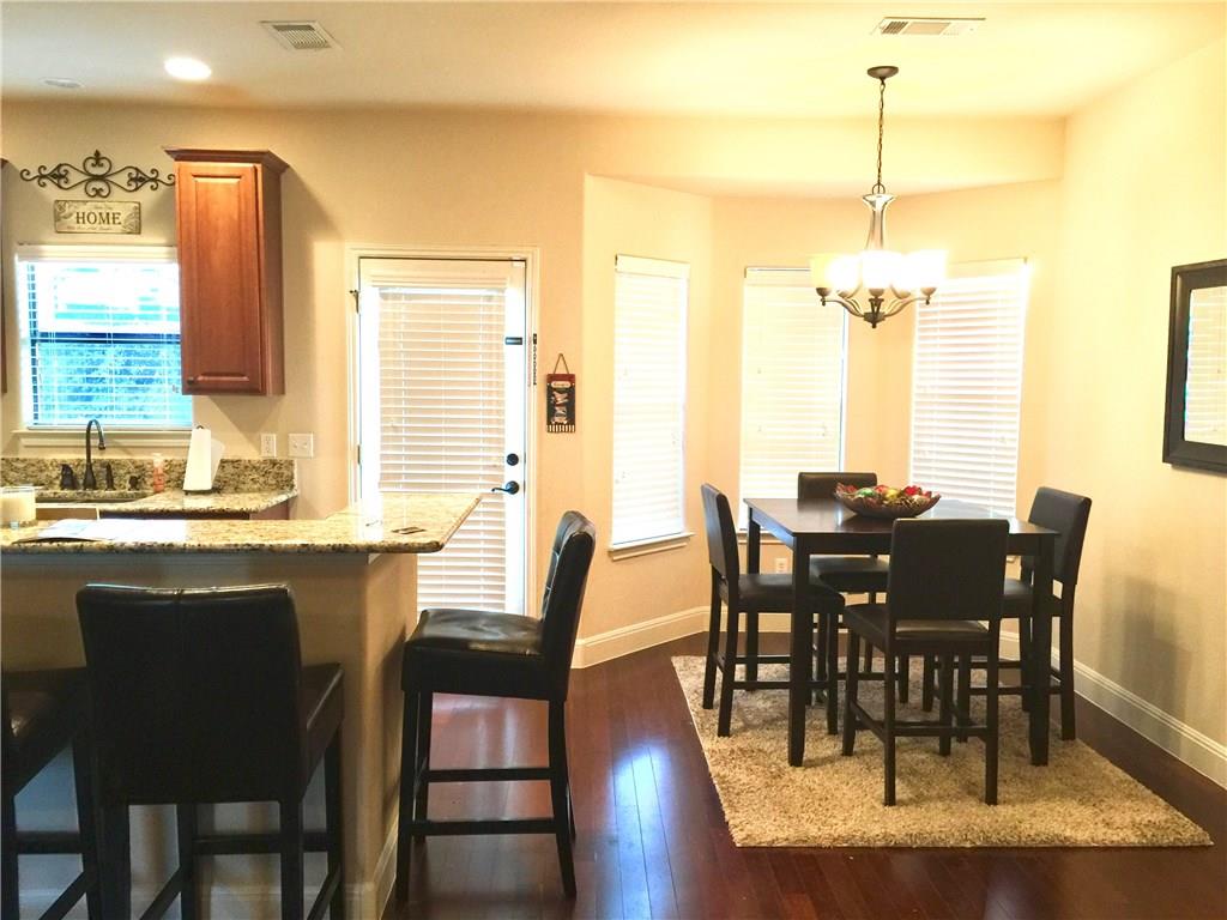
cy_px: 460
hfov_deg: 61.7
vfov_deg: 48.2
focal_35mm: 29
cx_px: 614
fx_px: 1028
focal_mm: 4.15
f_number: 2.2
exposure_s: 1/15
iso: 64
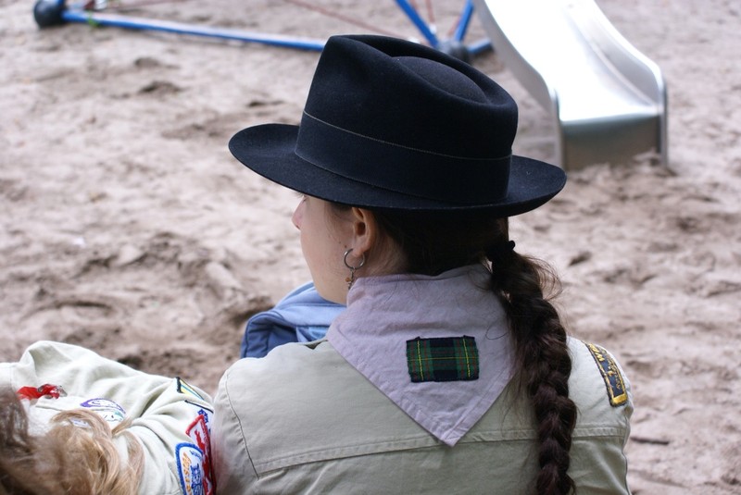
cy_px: 248
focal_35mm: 52
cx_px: 370
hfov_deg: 37.8
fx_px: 1082
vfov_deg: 25.8
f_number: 5.6
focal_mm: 35
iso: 400
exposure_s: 1/125
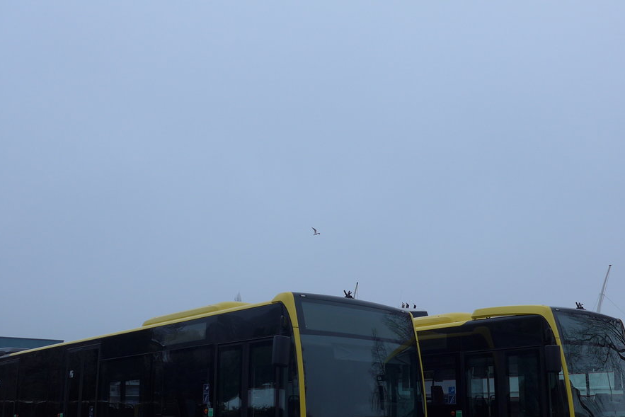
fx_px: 712
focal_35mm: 41
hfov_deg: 47.3
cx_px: 343
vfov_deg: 32.1
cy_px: 307
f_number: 2.8
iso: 80
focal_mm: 6
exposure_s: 1/250
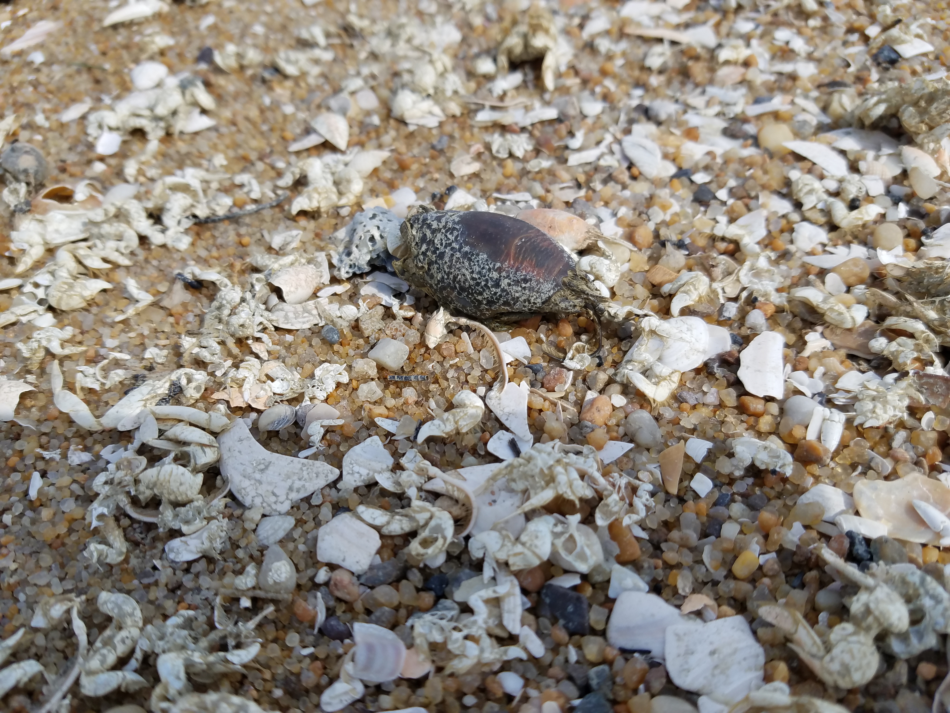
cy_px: 356
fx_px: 714
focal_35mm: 26
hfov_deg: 67.3
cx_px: 475
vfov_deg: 53.1
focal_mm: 4.2
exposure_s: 1/2568
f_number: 1.7
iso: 50
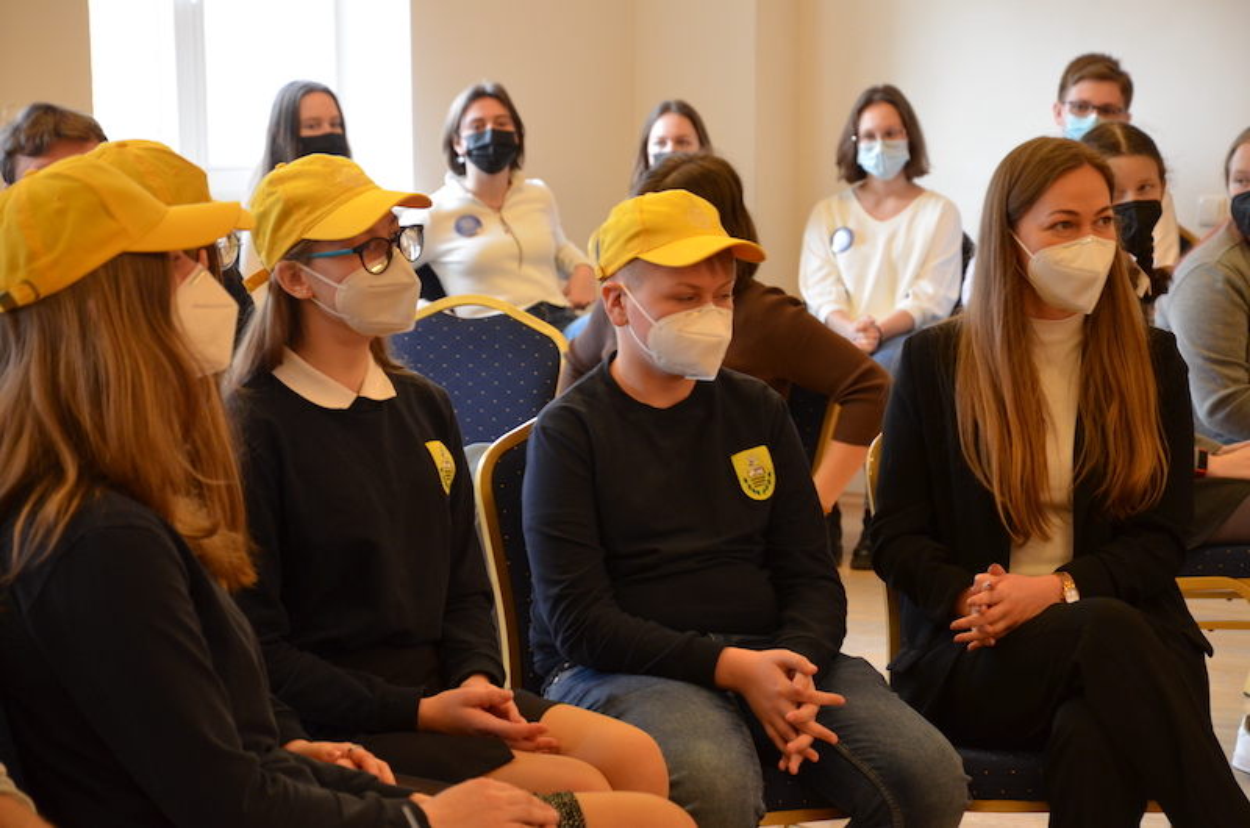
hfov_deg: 17.1
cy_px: 414
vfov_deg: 11.4
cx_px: 625
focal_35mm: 120
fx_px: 4158
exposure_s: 1/30
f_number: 5.3
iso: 900
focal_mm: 80
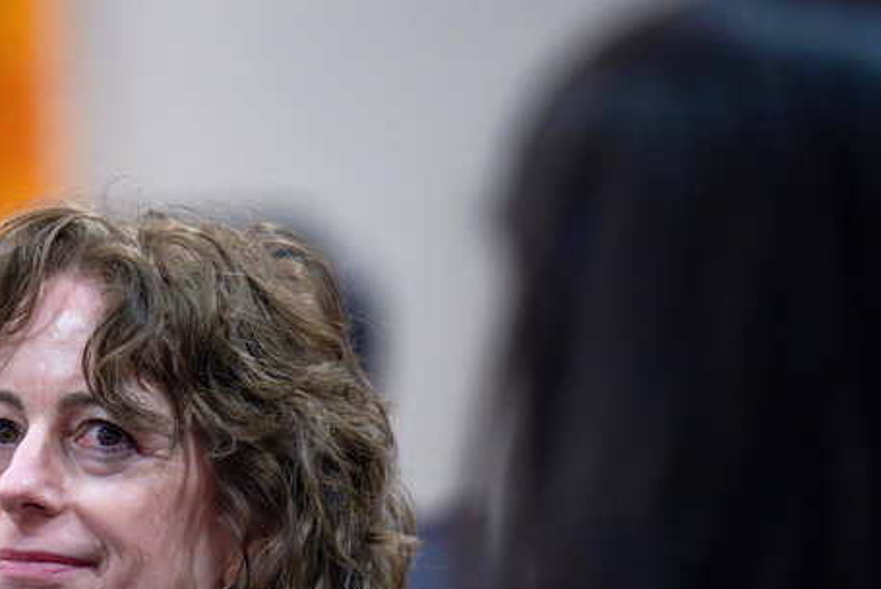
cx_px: -48
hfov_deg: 4.6
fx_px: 11019
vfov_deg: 3.1
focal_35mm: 450
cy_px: 365
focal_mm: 200
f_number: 2.8
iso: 8000
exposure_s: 1/640
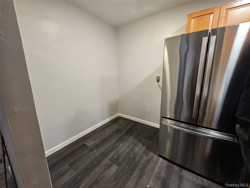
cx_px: 125
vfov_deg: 89.9
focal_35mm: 13
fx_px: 94
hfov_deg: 106.2
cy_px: 94
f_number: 2.2
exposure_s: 1/40
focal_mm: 2.2
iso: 320
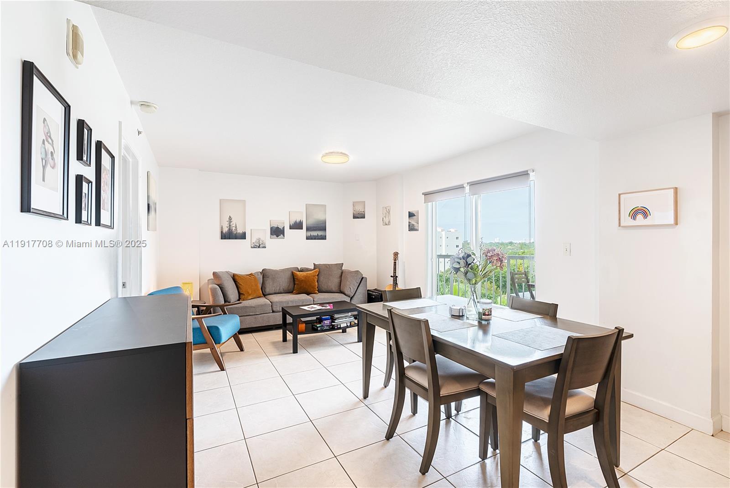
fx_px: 325
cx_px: 365
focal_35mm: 16
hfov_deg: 96.7
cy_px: 244
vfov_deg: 73.8
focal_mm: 16
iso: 100
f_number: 11
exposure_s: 1/2.5
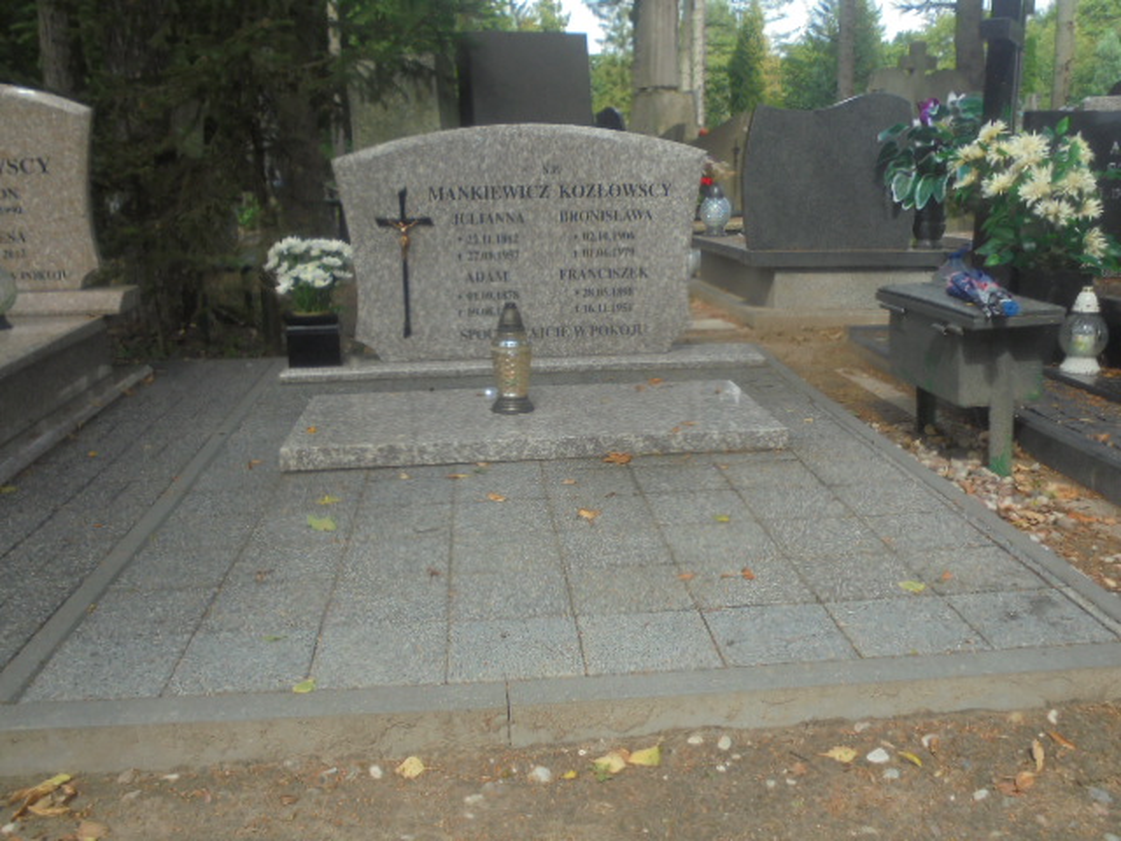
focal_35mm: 34
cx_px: 560
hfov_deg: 54.0
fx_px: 1101
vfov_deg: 41.8
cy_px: 420
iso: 100
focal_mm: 6.1
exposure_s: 1/250
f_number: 4
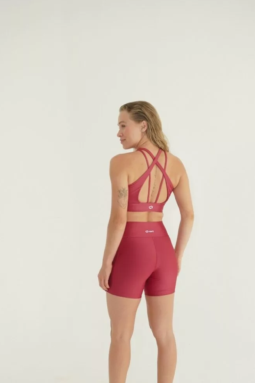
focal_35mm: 47
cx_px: 140
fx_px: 500
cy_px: 229
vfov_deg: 41.7
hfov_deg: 28.6
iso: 125
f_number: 5
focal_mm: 24
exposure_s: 1/125
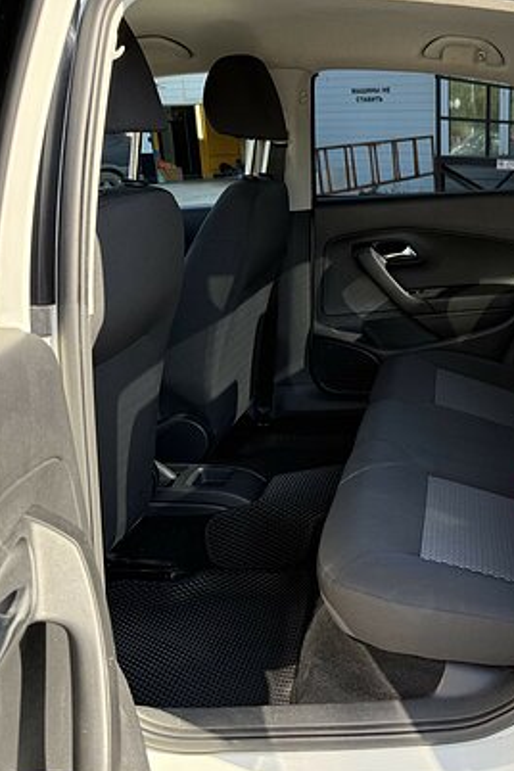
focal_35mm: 34
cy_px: 390
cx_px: 483
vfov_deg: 55.8
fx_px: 728
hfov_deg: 36.0
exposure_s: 1/593
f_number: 1.78
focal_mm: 6.76
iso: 100
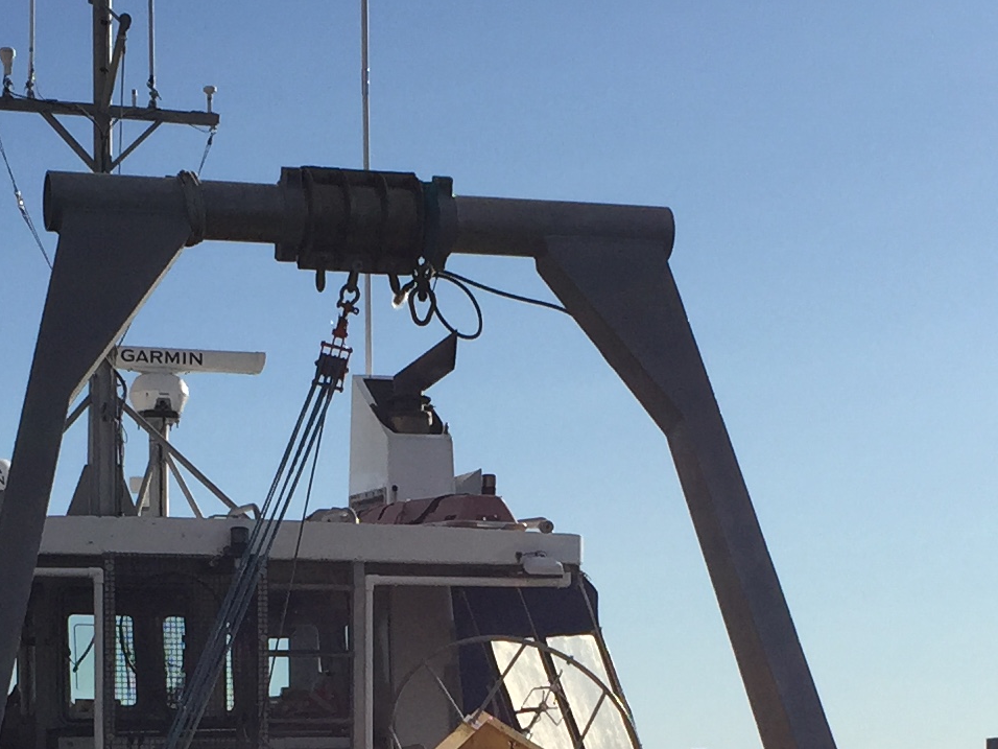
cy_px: 875
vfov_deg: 14.5
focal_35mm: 99
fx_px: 2854
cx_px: 464
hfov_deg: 19.8
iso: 32
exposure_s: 1/4405
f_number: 2.2
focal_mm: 4.15
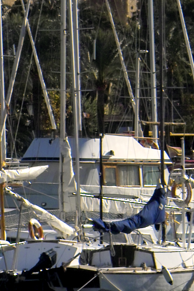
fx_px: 3870
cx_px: -36
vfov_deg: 4.3
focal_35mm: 479
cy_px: -82
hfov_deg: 2.9
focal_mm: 62
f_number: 11
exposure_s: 1/250
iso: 100
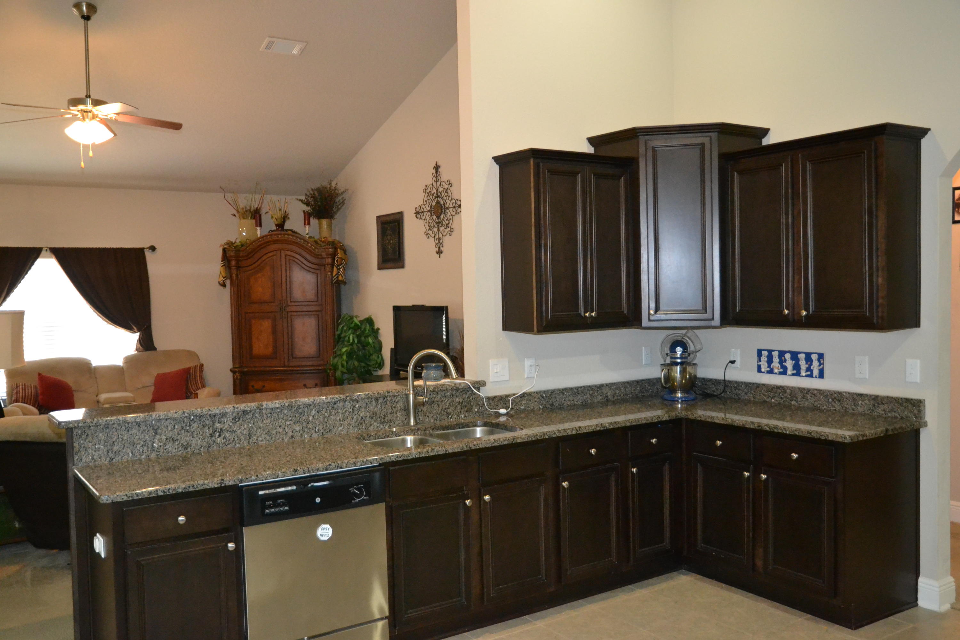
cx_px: 480
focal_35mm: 30
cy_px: 320
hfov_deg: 61.9
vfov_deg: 43.6
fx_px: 800
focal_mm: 20
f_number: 3.8
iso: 3200
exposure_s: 1/60
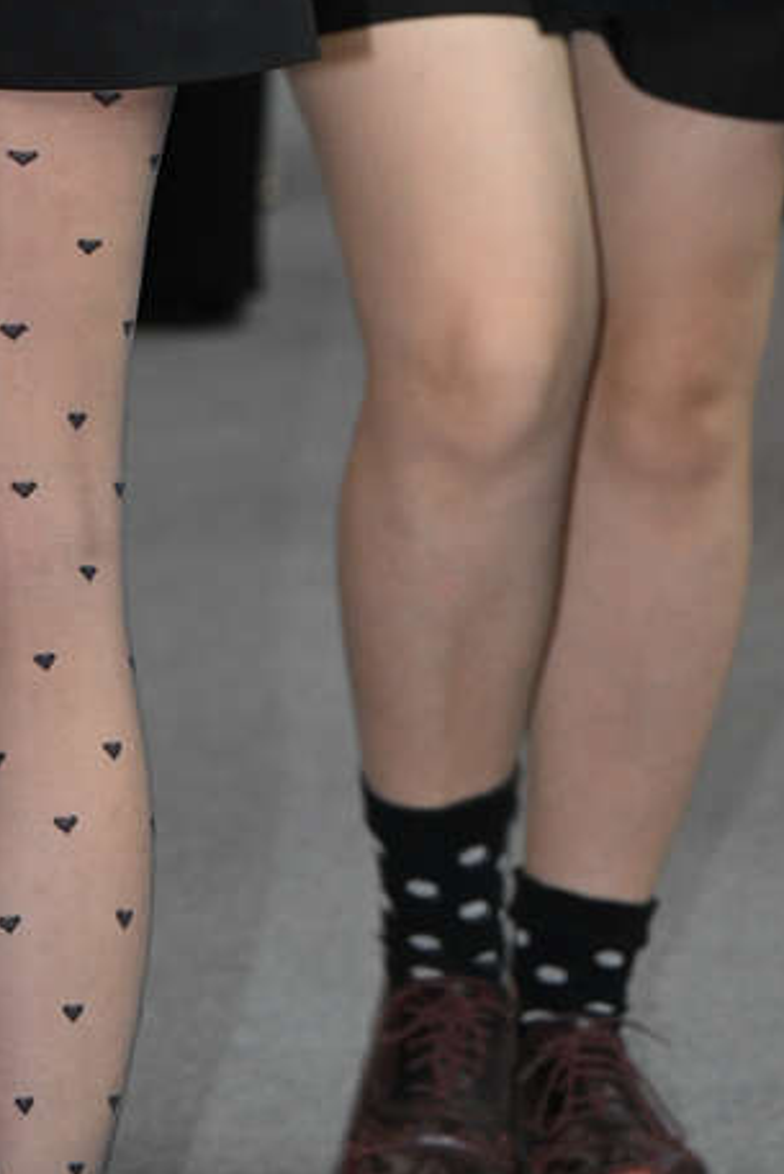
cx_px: -131
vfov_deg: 5.5
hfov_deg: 3.7
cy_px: -452
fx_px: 12207
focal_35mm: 374
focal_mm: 95
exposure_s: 1/200
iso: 500
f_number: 4.5
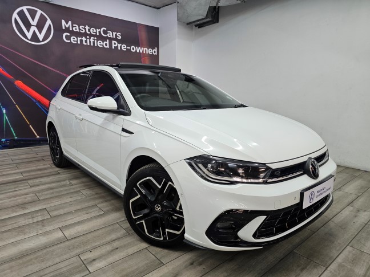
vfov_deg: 58.9
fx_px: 246
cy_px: 138
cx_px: 185
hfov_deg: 73.9
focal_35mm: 23
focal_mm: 6.3
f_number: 1.7
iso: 200
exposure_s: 1/100
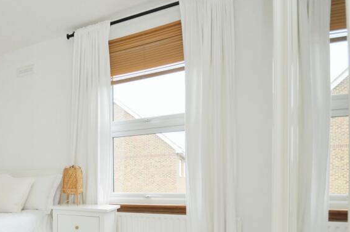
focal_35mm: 27
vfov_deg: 46.0
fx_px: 262
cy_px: 176
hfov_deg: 59.8
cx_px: 51
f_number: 5
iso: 200
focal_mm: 10
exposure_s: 1/60
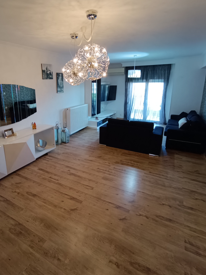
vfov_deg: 81.5
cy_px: 122
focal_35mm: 20
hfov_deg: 65.3
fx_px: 159
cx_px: 82
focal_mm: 1.66
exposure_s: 1/50
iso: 820
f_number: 2.2
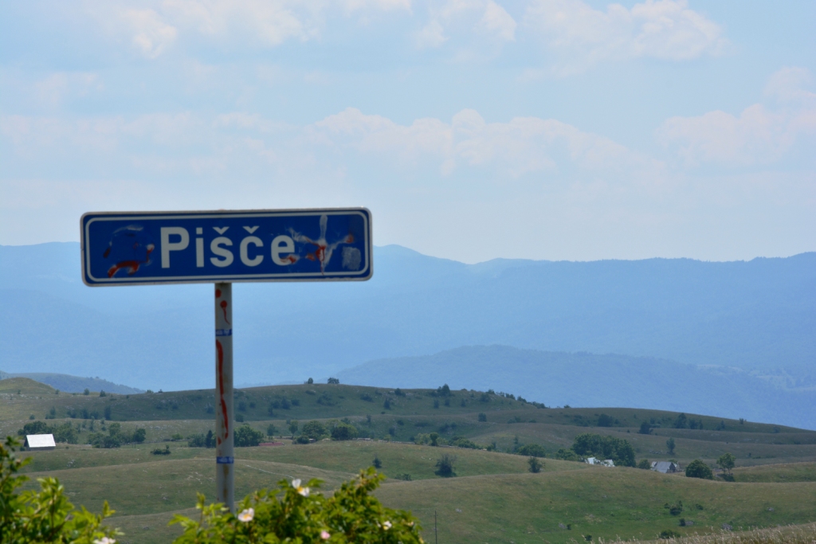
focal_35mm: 158
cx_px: 408
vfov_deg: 8.7
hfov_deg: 13.0
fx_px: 3570
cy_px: 272
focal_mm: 105
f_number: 13
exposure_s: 1/320
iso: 250
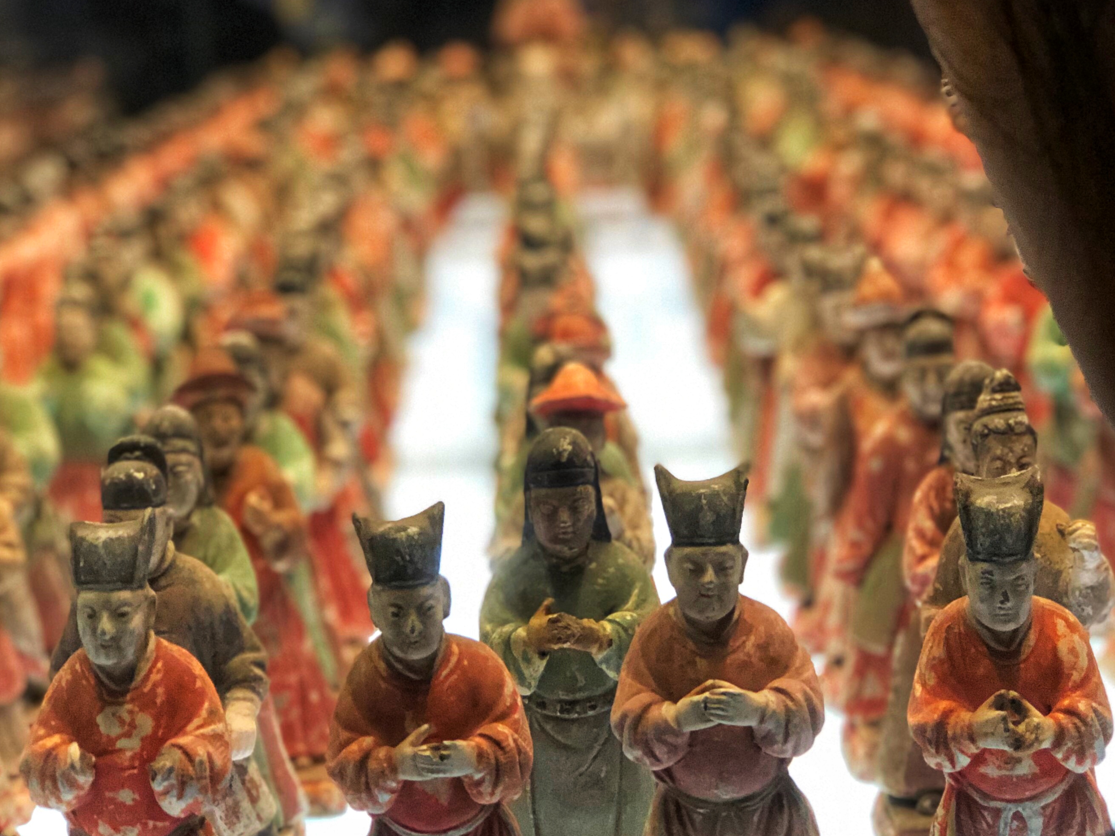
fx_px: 2835
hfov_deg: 22.2
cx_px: 641
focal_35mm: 88
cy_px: 482
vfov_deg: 16.8
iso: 400
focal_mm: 6.6
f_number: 2.8
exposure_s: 1/33
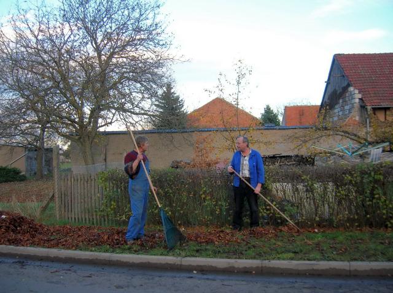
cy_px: 146
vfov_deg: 41.7
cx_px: 196
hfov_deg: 54.0
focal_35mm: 34
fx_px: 385
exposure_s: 1/94.7
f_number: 2.9
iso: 50
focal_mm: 5.7
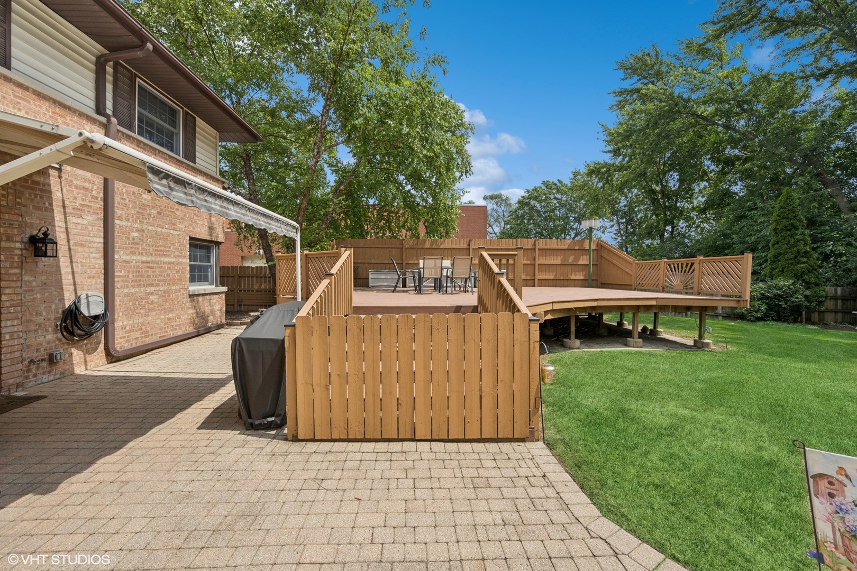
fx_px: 333
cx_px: 428
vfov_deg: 81.2
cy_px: 286
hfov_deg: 104.3
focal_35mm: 14
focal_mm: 14
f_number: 8
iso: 200
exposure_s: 1/400
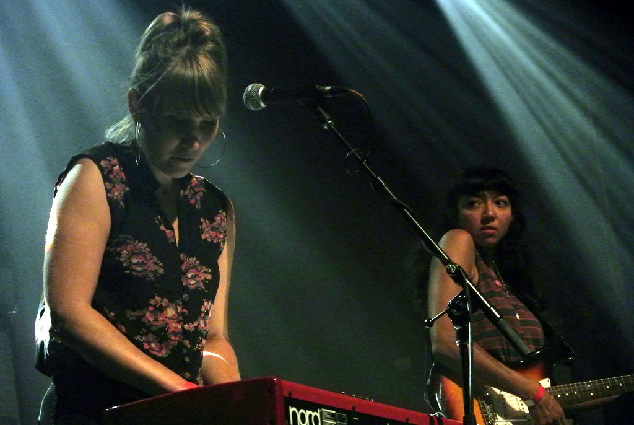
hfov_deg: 25.0
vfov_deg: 16.9
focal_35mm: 81
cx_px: 317
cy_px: 212
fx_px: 1429
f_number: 3.8
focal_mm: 30
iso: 3200
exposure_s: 1/60
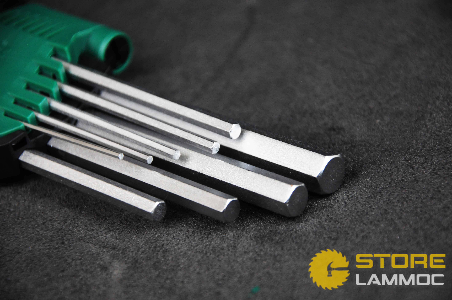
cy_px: 150
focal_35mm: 158
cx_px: 226
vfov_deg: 8.7
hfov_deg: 13.1
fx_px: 1975
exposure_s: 1/60
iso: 1000
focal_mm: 105
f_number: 5.6
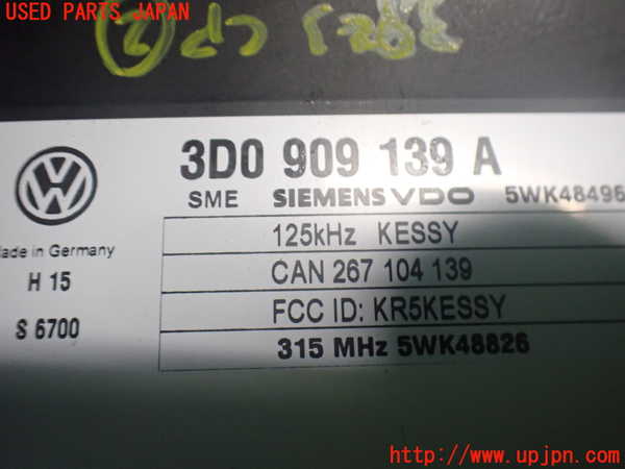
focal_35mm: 30
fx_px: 542
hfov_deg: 60.0
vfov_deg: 46.8
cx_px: 312
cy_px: 234
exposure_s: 1/100
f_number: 2.3
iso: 800
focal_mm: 5.4
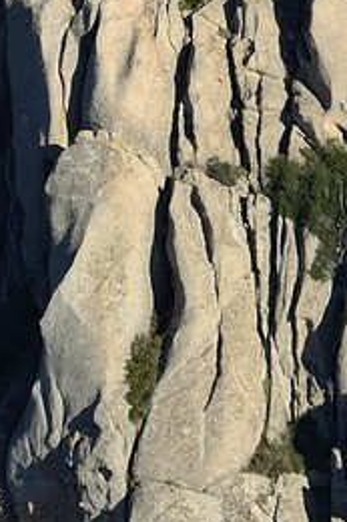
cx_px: 548
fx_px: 13347
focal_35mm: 922
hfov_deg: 1.5
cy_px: -655
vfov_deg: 2.2
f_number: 10
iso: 400
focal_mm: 150
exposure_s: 1/800
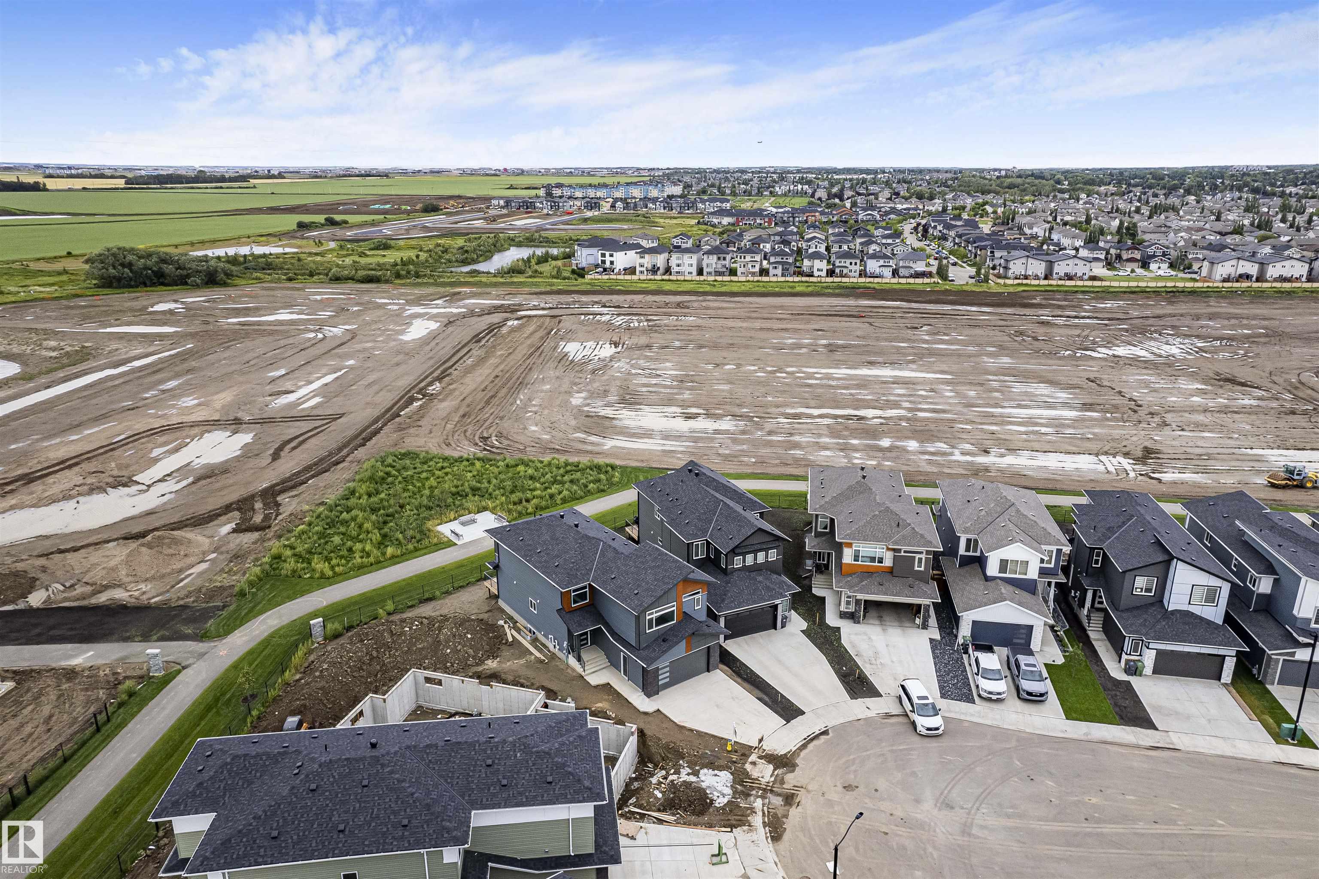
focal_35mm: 22
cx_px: 660
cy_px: 440
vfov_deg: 57.2
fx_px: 806
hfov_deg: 78.6
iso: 110
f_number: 2.8
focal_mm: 8.38
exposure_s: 1/640
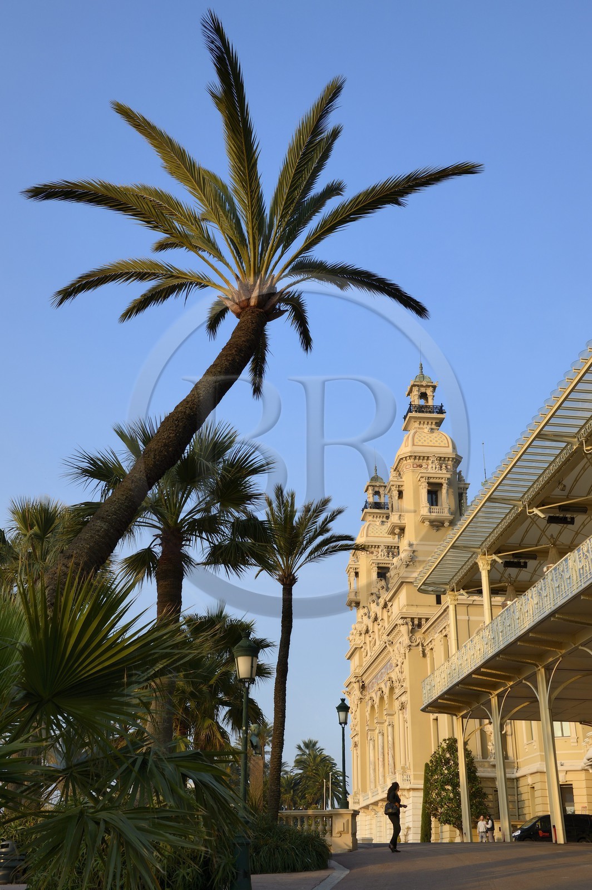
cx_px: 296
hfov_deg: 35.0
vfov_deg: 50.7
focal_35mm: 38
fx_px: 939
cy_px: 445
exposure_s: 1/160
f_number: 10
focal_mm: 38
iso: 200
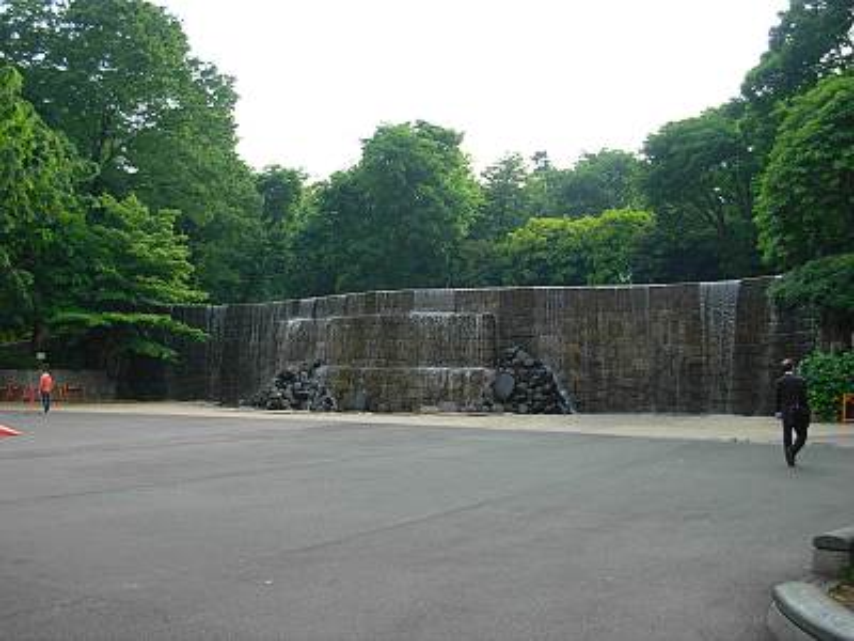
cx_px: 427
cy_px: 320
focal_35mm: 38
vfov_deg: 37.7
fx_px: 937
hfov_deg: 49.0
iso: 79
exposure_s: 1/256
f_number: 2.9
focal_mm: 6.3
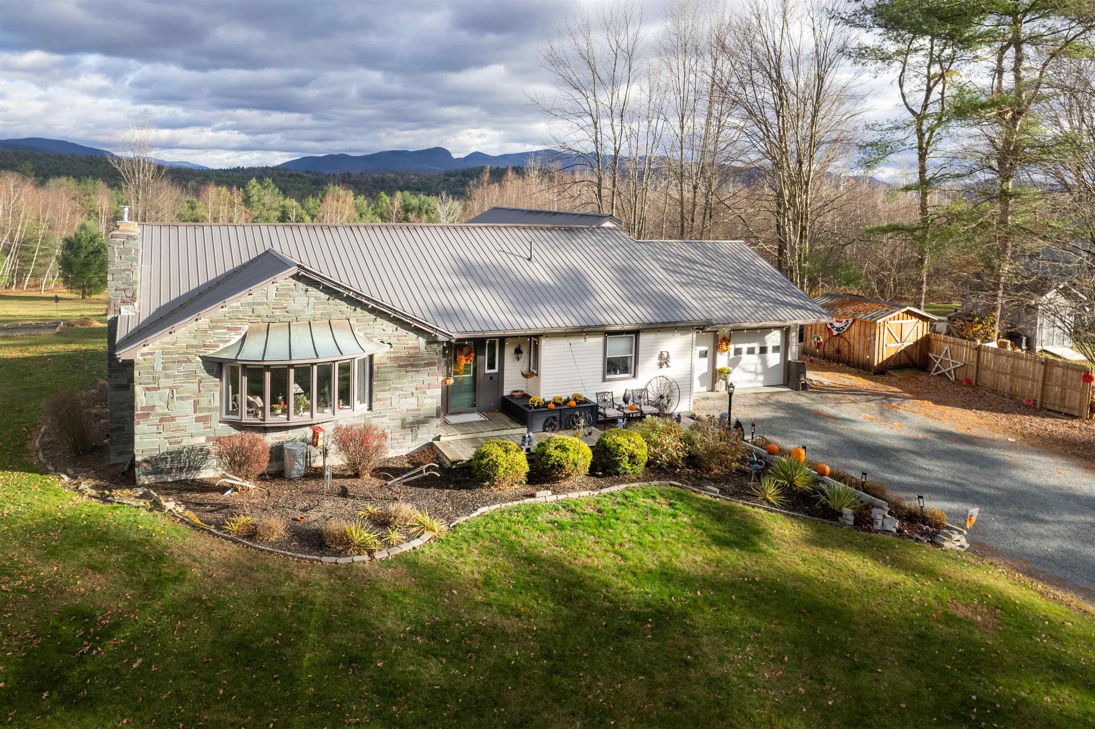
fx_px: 669
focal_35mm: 22
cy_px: 364
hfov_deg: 78.6
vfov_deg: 57.2
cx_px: 548
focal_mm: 8.38
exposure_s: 1/80
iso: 110
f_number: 2.8
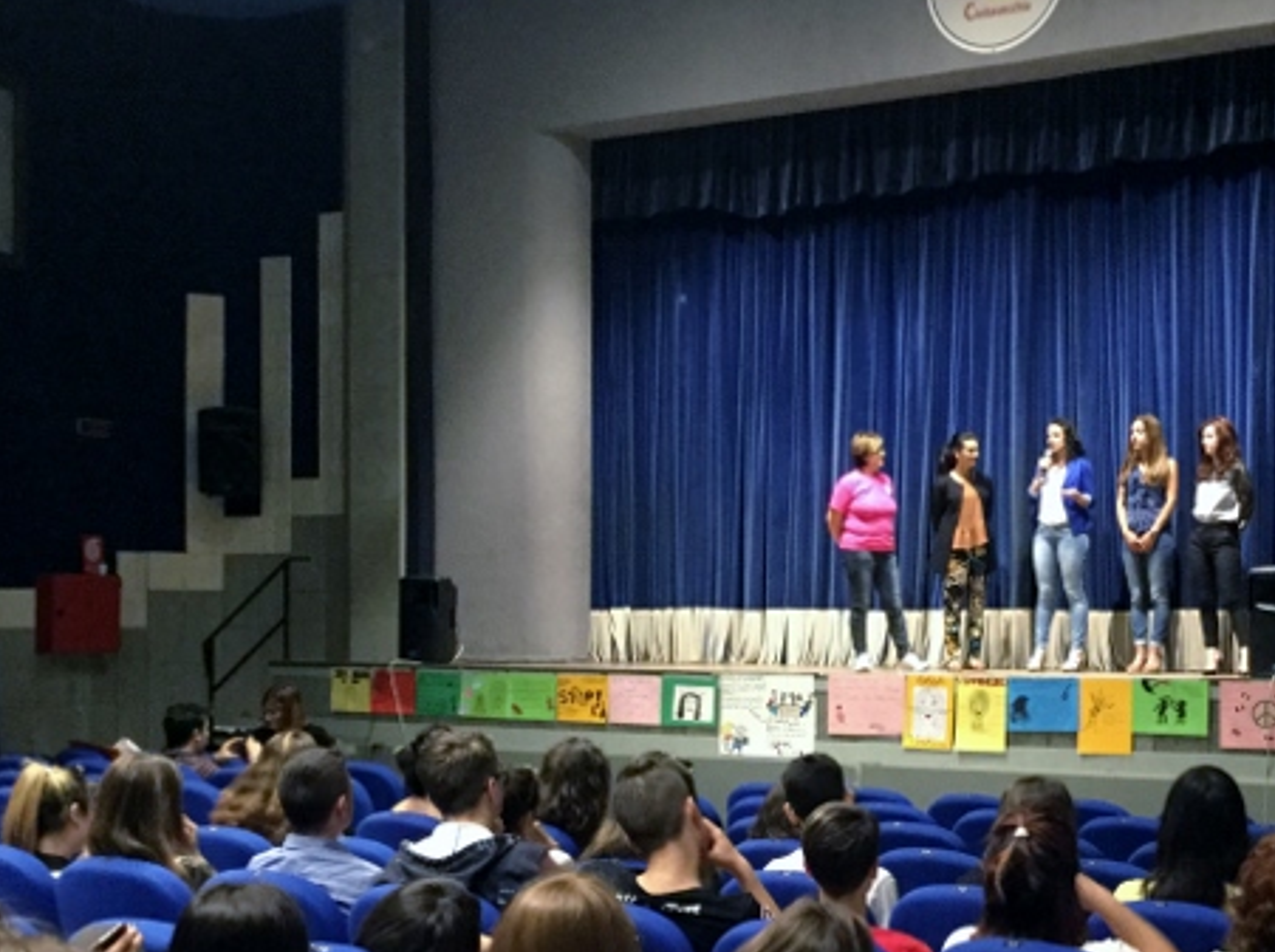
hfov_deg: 34.8
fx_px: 2023
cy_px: 627
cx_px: 783
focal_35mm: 55
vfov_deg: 26.4
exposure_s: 1/17
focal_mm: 3.3
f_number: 2.4
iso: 500
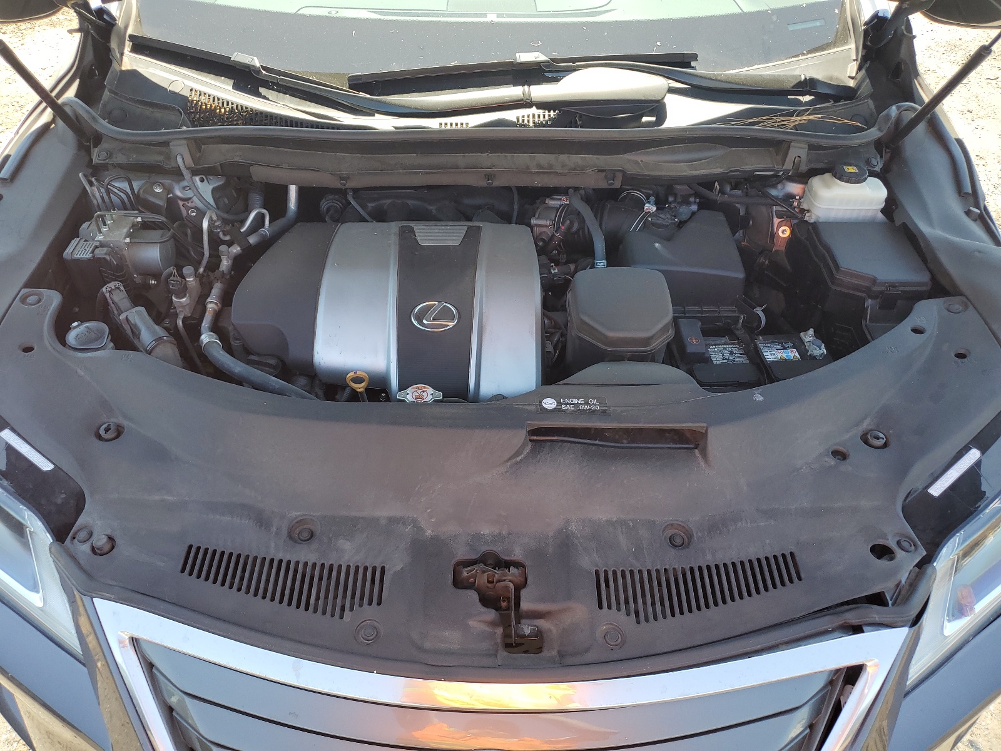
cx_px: 500
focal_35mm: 26
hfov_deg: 67.3
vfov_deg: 53.1
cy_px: 376
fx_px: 752
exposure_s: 1/357
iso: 50
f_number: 1.5
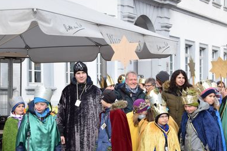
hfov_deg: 20.0
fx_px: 643
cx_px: 122
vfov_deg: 13.4
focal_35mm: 102
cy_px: 99
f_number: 8
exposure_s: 1/180
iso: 400
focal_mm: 44
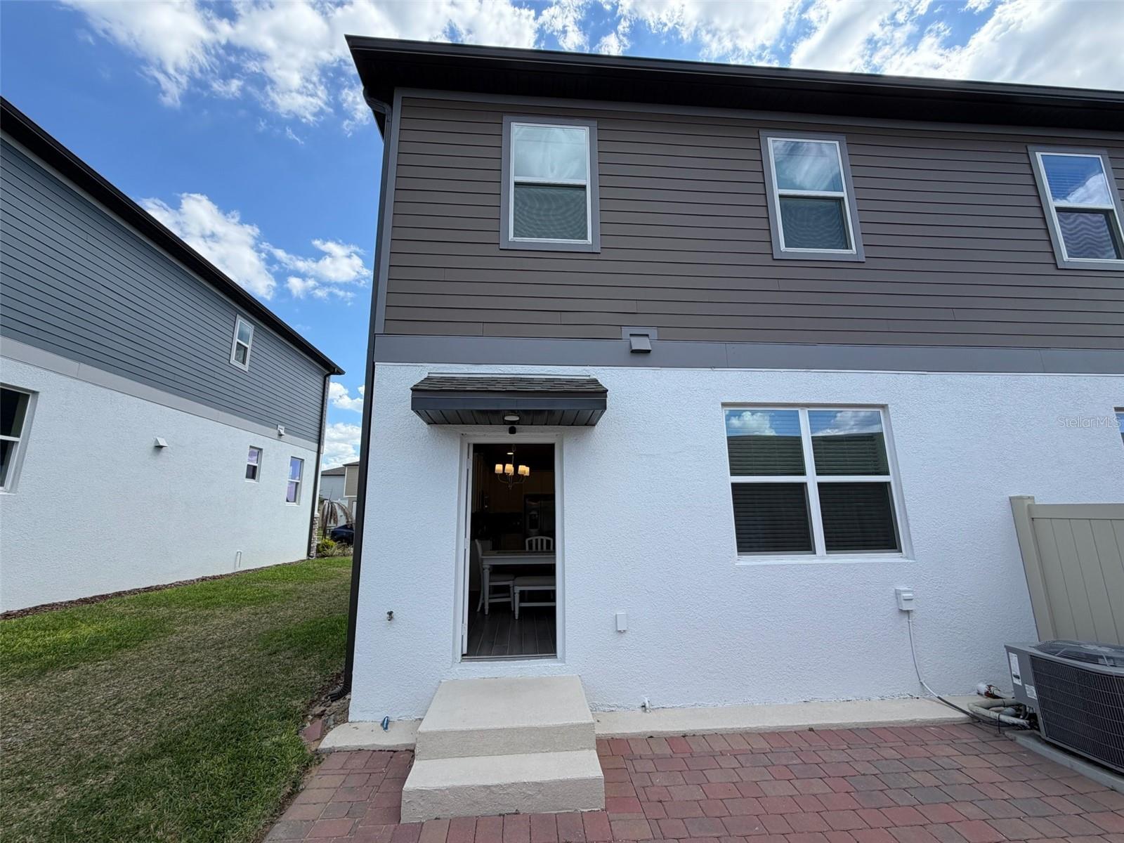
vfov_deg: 85.7
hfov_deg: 102.1
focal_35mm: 14
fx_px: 455
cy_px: 422
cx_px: 562
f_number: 2.2
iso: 32
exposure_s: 1/770
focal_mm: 2.22
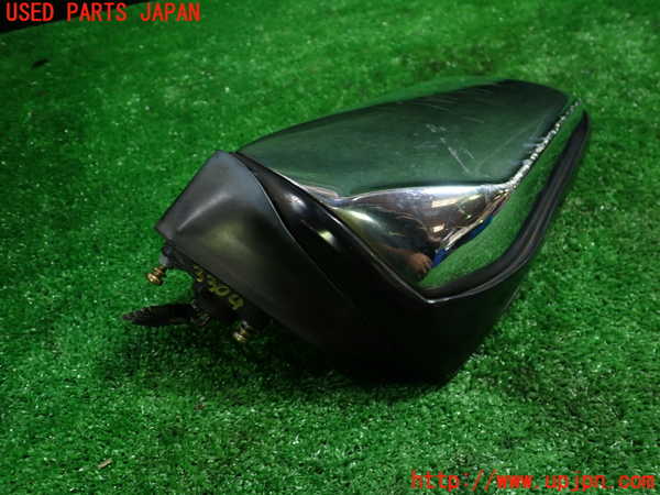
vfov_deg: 46.8
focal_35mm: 30
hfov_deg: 60.0
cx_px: 330
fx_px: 572
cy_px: 248
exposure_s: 1/40
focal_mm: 5.4
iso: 200
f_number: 2.3
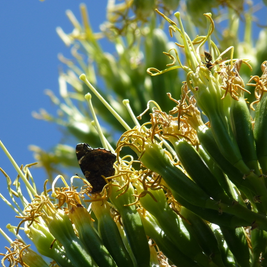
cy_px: 134
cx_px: 99
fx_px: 4878
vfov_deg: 3.1
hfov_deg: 3.1
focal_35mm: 559
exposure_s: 1/320
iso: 80
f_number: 5.6
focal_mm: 84.2
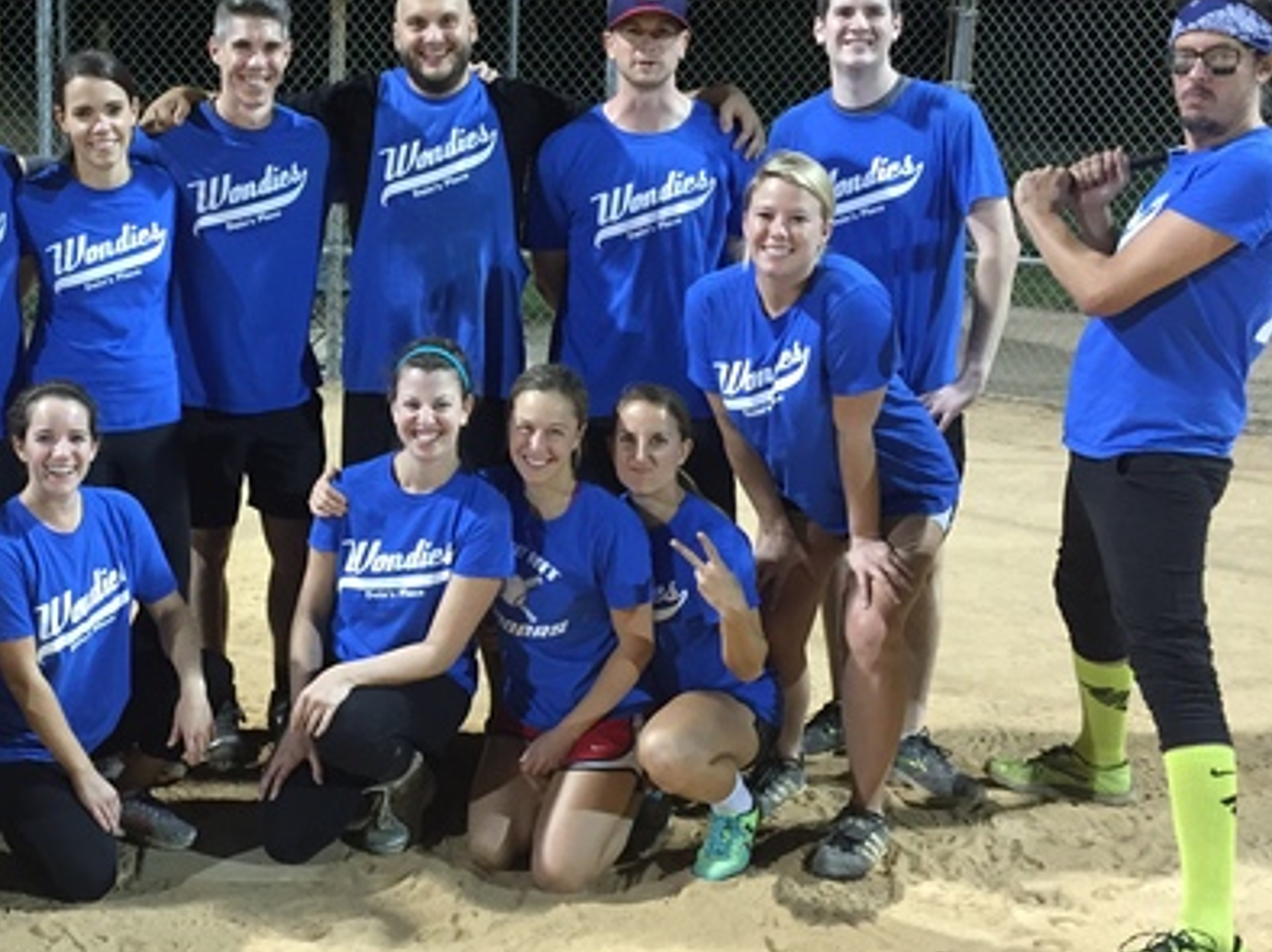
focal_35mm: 53
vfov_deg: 27.5
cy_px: 474
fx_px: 1946
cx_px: 284
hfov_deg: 35.2
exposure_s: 1/30
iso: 125
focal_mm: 4.15
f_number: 2.2
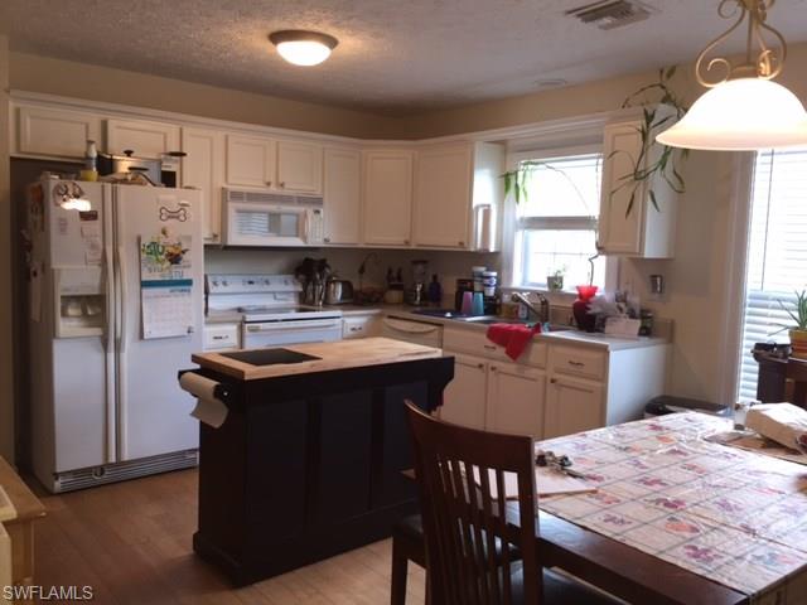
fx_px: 676
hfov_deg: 61.7
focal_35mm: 29
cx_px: 404
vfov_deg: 48.2
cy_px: 302
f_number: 2.2
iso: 64
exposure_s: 1/30
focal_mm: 4.15
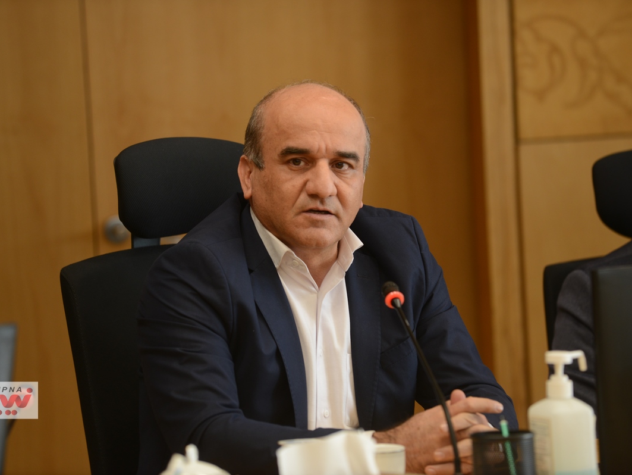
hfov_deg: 9.1
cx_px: 307
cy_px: 238
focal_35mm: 217
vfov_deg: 6.9
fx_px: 3963
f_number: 4
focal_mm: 200
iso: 500
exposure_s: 1/100
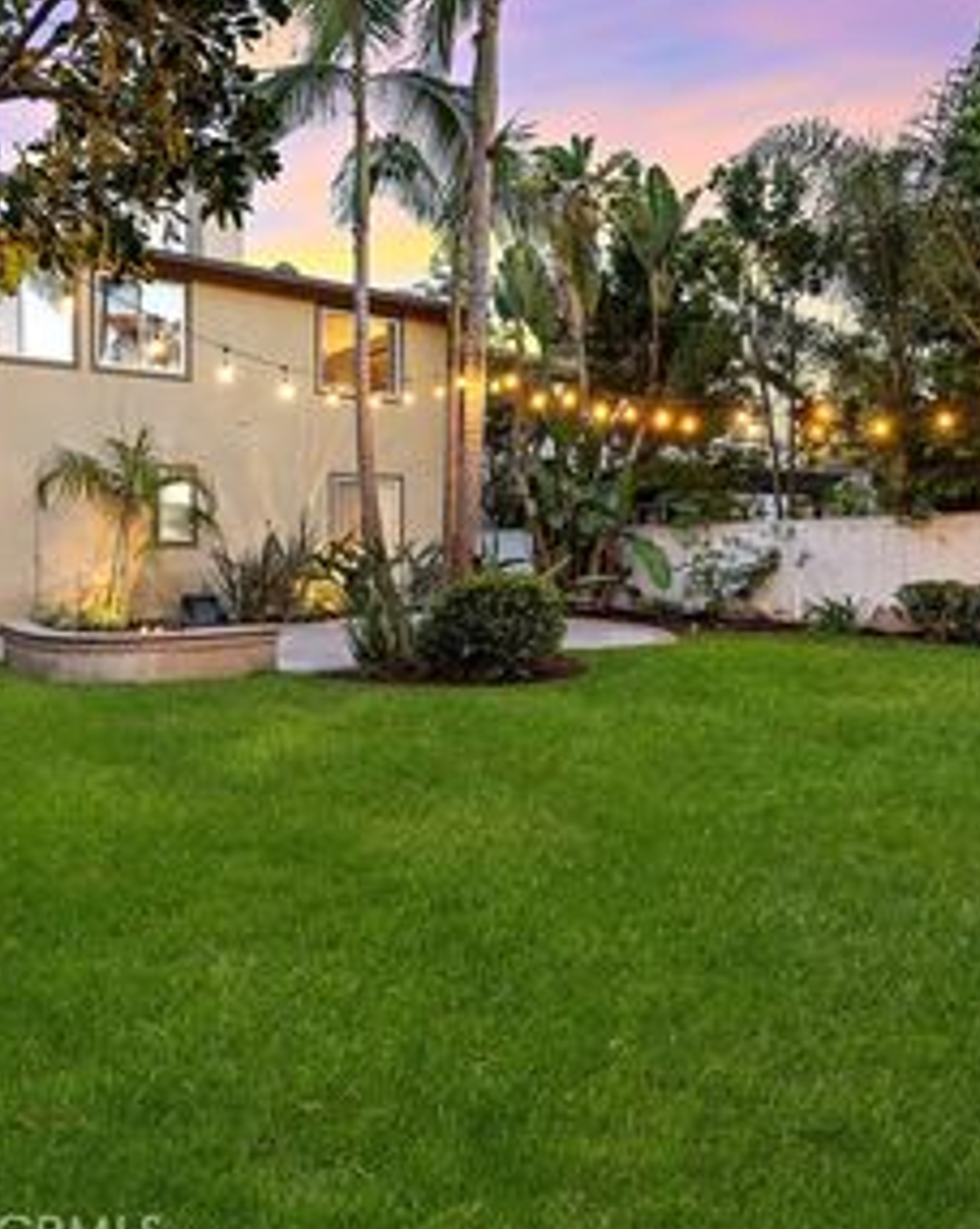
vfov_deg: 72.4
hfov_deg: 59.5
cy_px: 548
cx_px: 335
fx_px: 836
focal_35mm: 23
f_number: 7.1
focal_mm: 14
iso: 160
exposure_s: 2
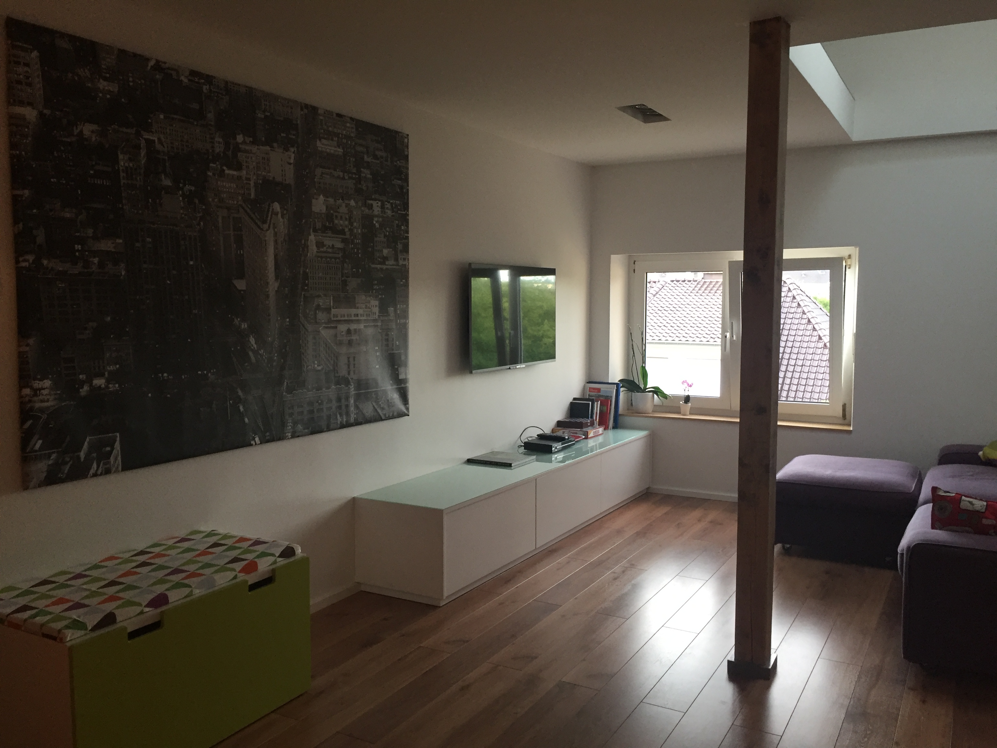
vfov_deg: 48.2
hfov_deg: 61.7
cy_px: 374
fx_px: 835
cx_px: 498
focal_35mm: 29
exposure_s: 1/33
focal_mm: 4.15
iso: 80
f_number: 2.2
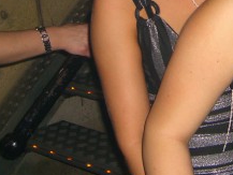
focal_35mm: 105
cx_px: 209
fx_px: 707
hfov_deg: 18.4
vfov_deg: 13.7
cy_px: -41
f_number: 2.8
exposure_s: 1/60
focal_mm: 7.9
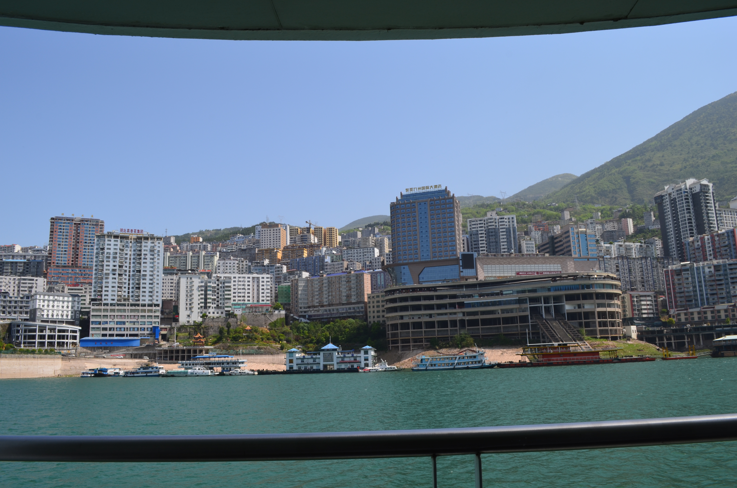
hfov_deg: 67.5
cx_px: 368
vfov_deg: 47.7
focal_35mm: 27
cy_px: 244
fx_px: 552
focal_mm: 18
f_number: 11
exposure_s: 1/125
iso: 100
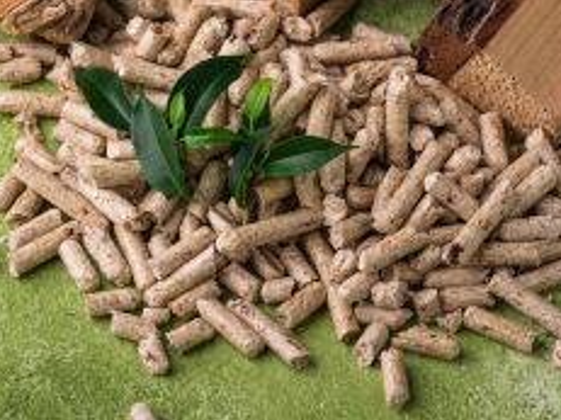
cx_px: 267
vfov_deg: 7.1
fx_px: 3385
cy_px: 110
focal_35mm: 209
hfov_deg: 9.5
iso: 100
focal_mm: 105
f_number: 10
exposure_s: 1/100
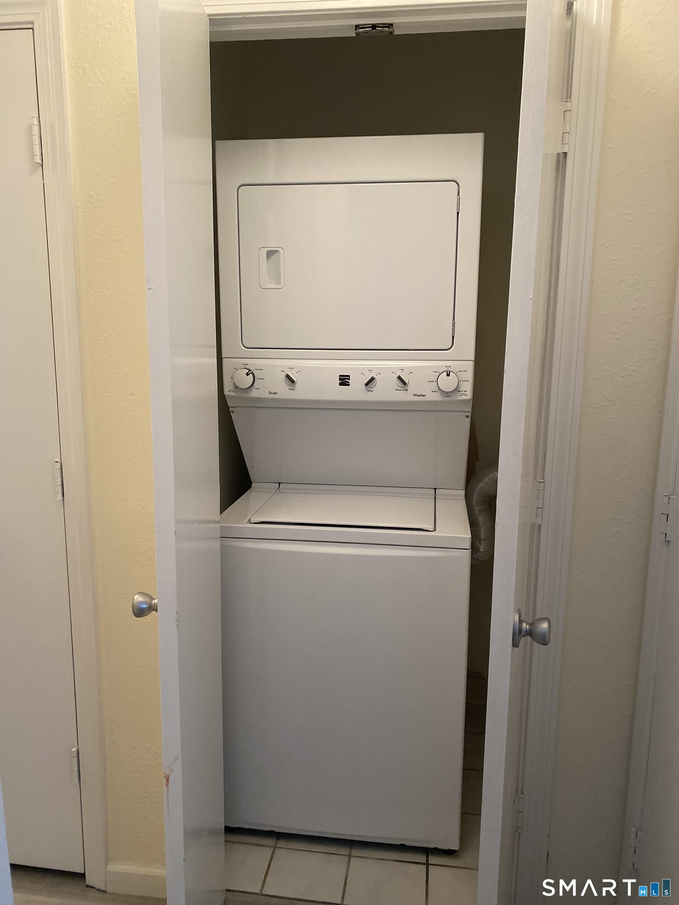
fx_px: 680
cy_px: 452
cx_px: 340
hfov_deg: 53.1
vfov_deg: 67.3
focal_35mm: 26
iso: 400
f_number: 1.8
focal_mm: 4.25
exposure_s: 1/60
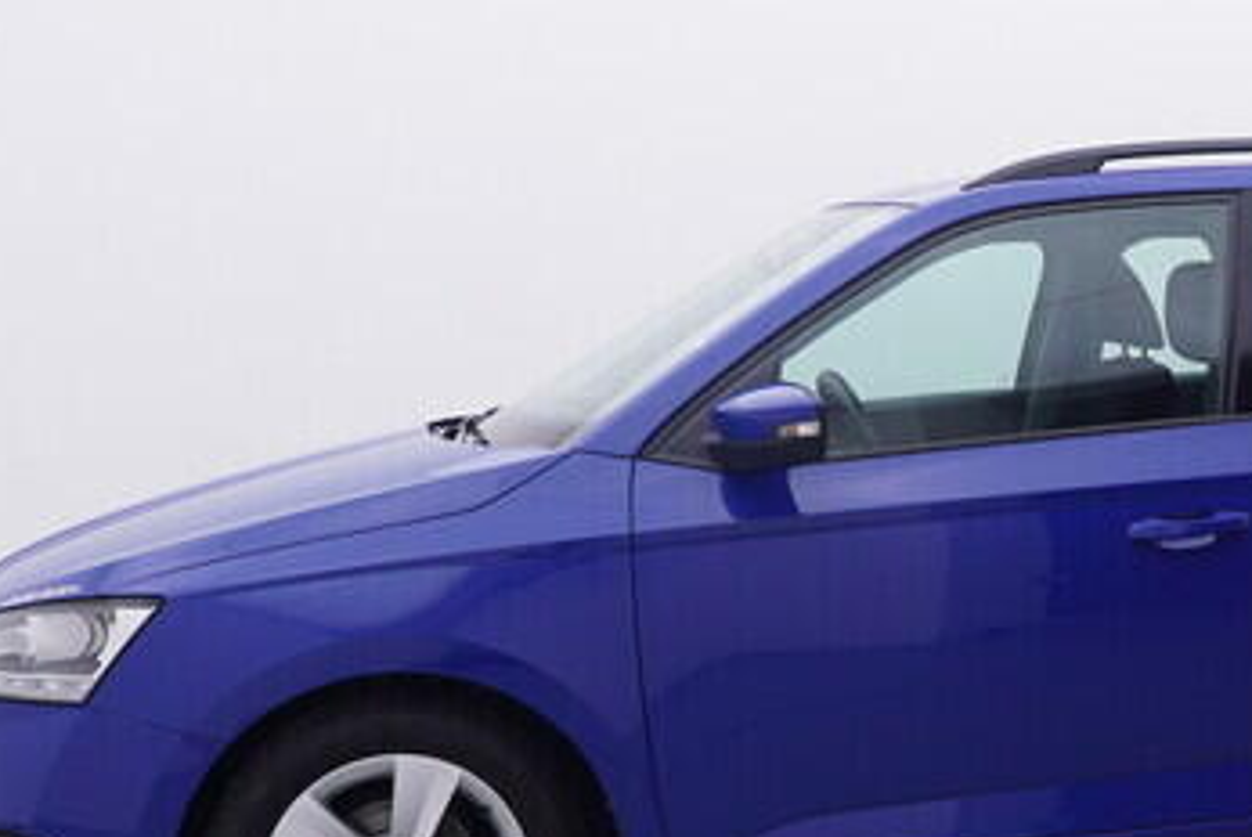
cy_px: 563
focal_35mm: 66
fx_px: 2314
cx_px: 1075
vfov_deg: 20.4
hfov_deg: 29.3
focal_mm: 15
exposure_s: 1/80
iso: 200
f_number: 5
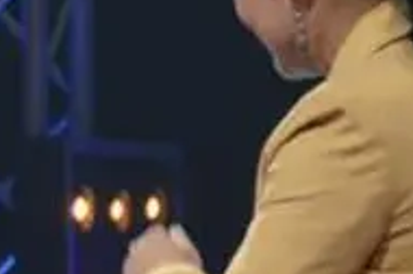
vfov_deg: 2.1
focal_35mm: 646
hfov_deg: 3.2
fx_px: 7399
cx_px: -276
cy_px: 167
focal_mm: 105
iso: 1600
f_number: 5.6
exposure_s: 1/160
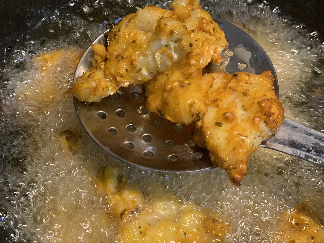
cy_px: 122
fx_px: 487
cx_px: 162
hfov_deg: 36.8
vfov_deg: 28.0
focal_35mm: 52
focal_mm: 6
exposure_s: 1/50
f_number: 2.4
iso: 400
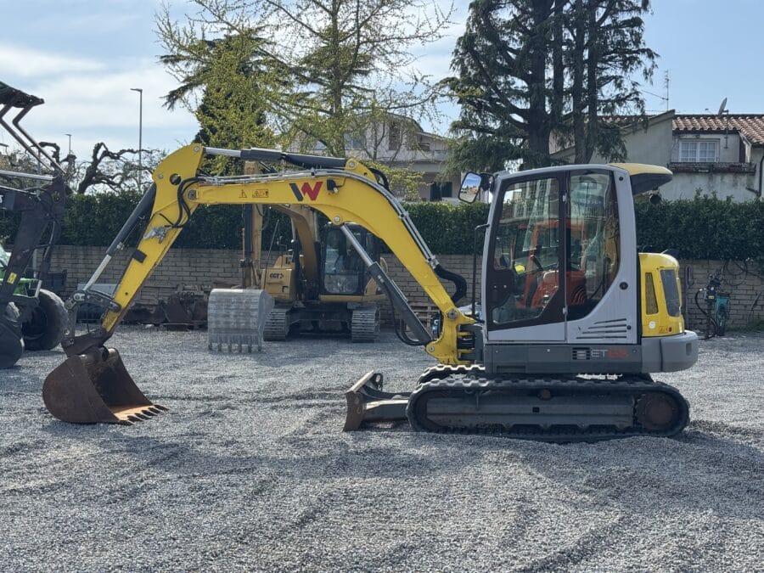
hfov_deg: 39.7
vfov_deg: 30.3
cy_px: 286
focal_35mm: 48
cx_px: 382
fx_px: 1059
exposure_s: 1/2045
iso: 64
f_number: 1.78
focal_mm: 6.76
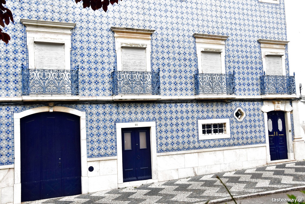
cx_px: 152
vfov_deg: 34.2
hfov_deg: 49.5
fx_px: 330
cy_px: 102
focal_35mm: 39
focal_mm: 26
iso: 100
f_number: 5.6
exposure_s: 1/200
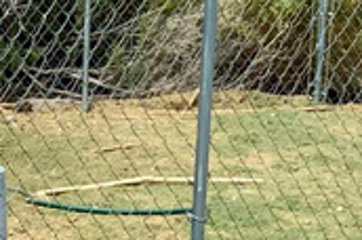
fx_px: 1807
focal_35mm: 180
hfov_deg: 11.1
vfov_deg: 7.6
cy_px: 76
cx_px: -137
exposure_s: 1/1577
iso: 16
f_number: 1.8
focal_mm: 3
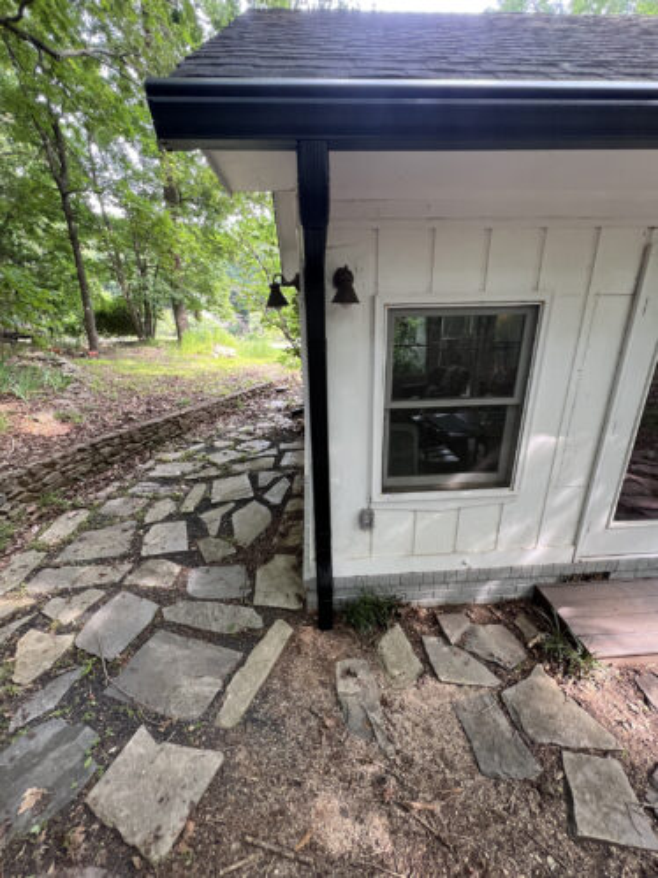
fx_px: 330
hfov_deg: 89.9
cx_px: 329
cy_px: 439
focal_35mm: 13
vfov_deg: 106.2
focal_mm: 1.57
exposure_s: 1/99
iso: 100
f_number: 1.8
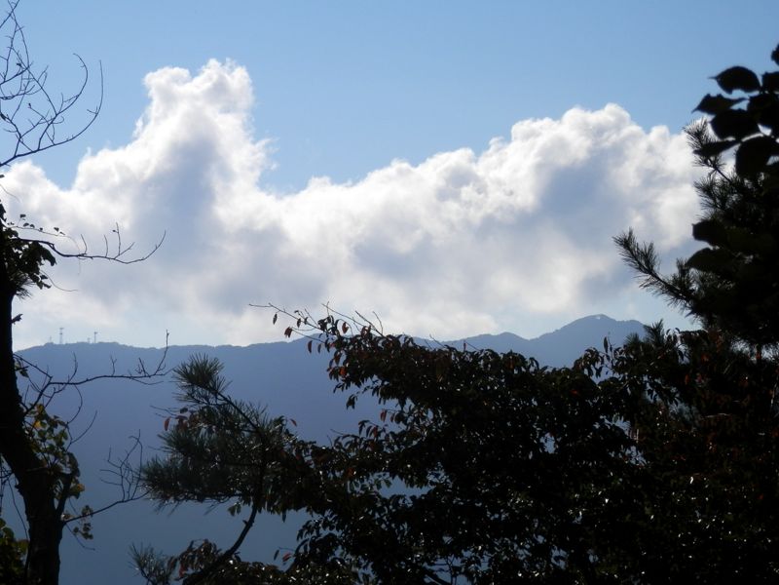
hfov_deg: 17.0
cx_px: 390
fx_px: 2610
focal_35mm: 116
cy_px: 292
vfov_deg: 12.8
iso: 80
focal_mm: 20.9
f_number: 14.6
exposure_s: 1/250
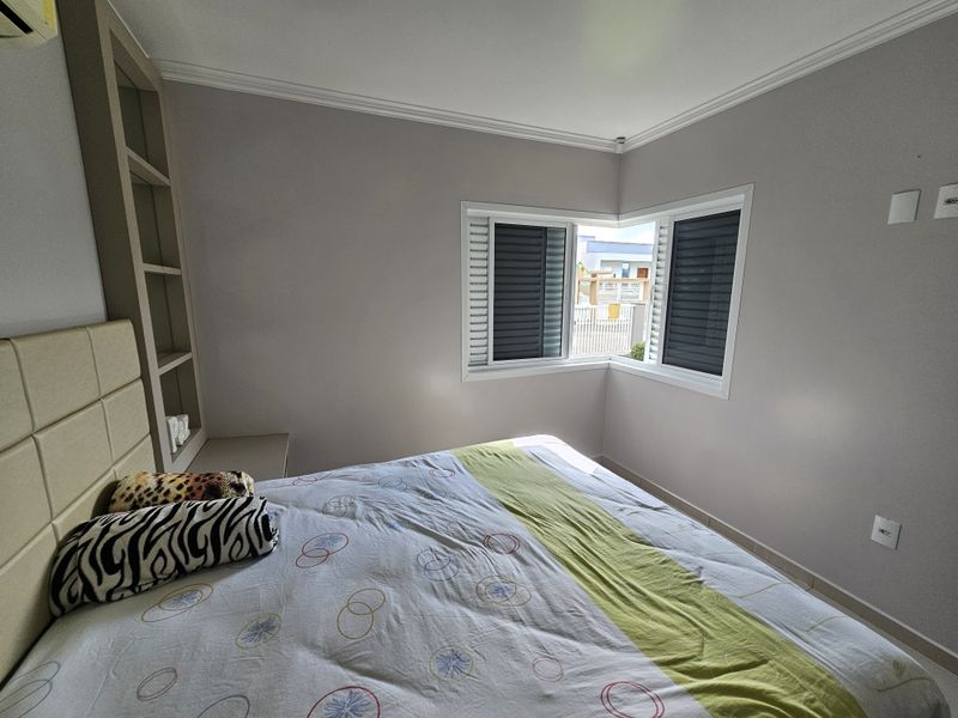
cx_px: 479
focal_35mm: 13
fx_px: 360
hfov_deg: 106.2
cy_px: 359
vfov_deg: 89.9
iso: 80
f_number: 2.2
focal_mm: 2.2
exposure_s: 1/237
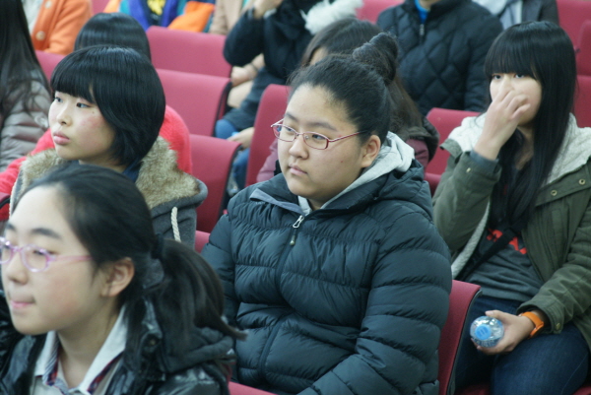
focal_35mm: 120
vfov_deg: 11.4
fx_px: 1971
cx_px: 296
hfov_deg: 17.0
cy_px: 198
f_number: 4.5
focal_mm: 80
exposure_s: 1/13
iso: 800
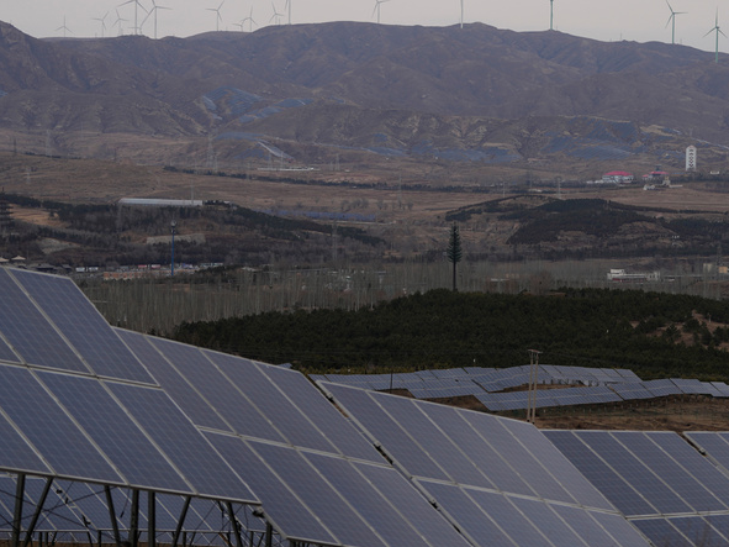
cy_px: 291
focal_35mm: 120
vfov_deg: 12.3
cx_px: 521
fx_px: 2527
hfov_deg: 16.4
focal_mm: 72
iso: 200
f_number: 3.2
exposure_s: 1/1000
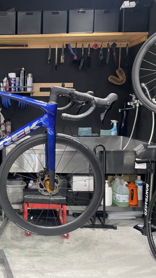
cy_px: 140
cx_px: -12
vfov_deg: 52.8
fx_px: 280
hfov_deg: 28.5
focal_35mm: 38
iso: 160
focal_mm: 4.2
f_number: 1.6
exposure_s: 1/50
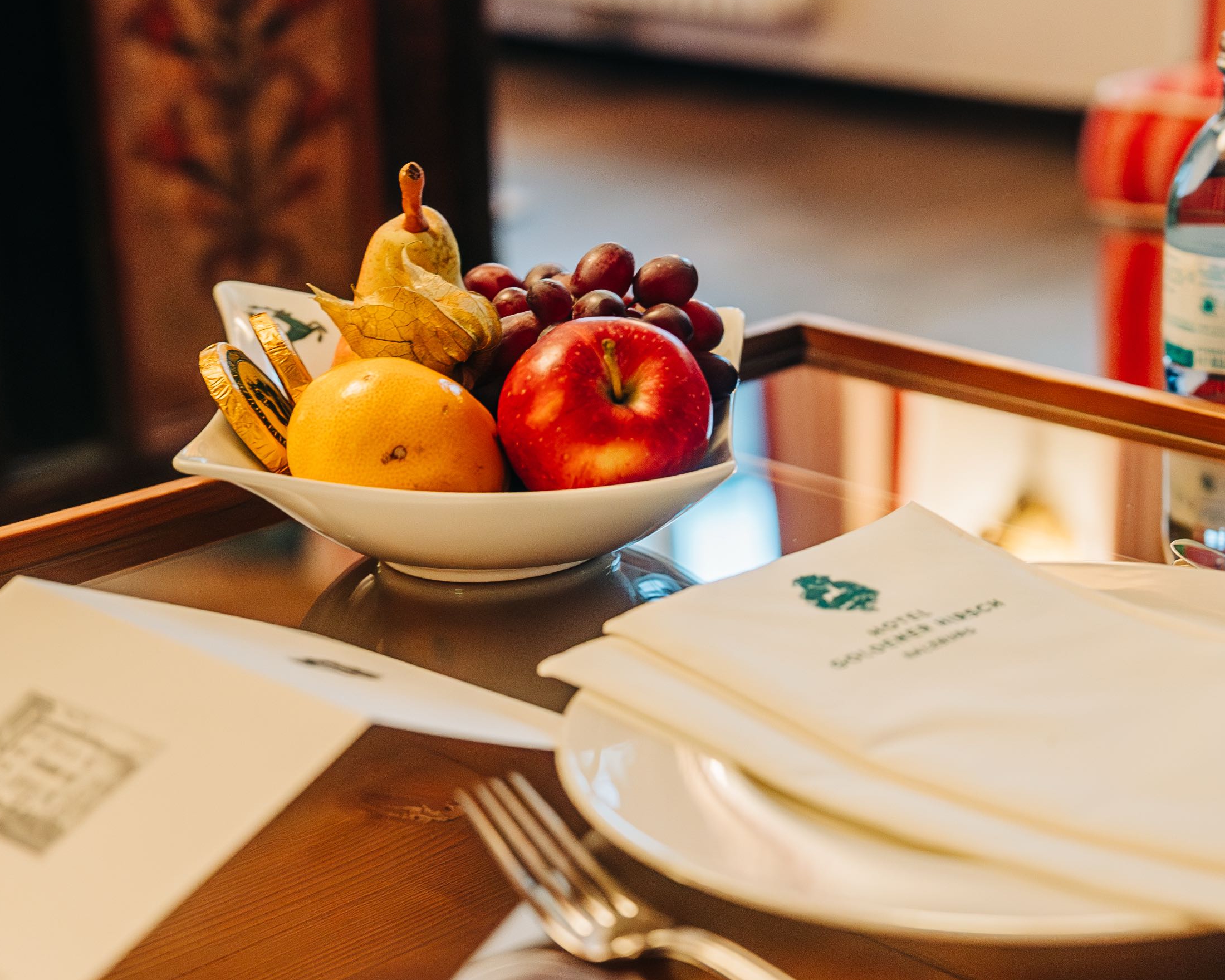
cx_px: 856
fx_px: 2755
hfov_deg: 24.9
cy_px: 433
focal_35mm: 76
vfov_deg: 20.2
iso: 3200
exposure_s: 1/160
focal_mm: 42
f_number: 2.8
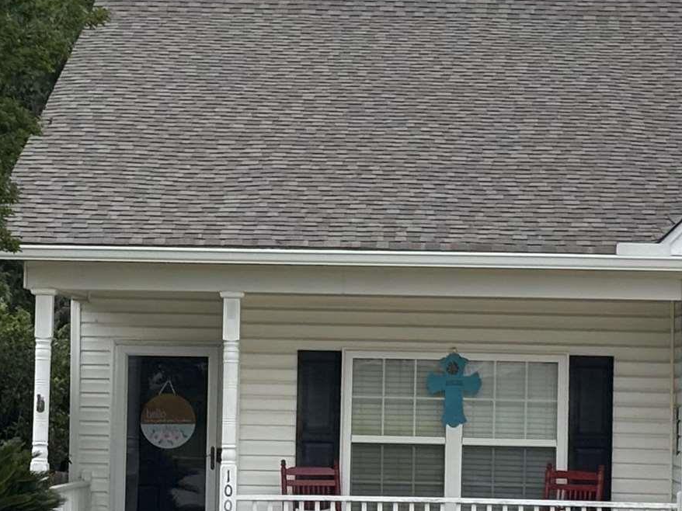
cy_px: 228
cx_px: 446
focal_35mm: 182
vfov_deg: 8.2
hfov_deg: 10.9
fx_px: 3585
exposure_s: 1/2151
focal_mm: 5.96
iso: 32
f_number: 1.6
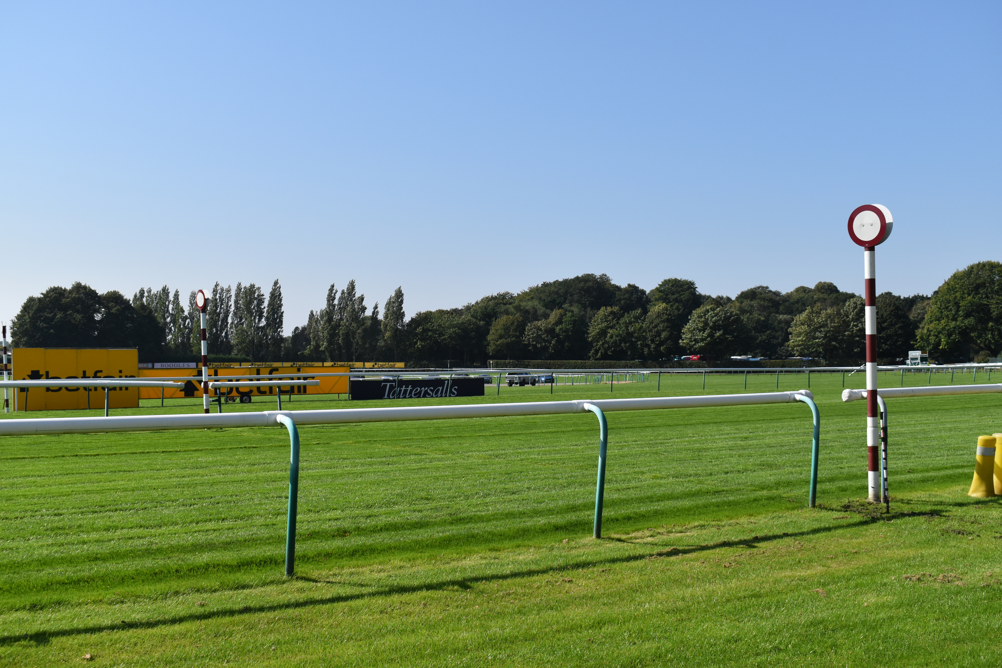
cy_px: 334
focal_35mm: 42
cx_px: 501
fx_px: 1169
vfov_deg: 31.9
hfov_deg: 46.4
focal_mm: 28
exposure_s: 1/1600
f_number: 7.1
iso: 400
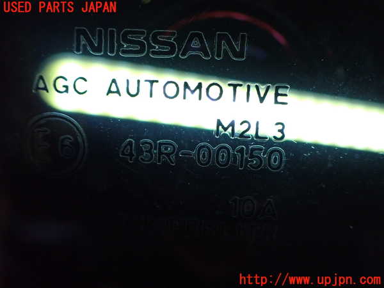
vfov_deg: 46.8
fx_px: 333
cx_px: 192
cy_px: 144
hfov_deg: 60.0
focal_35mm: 30
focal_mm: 5.4
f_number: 2.3
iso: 800
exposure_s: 1/60
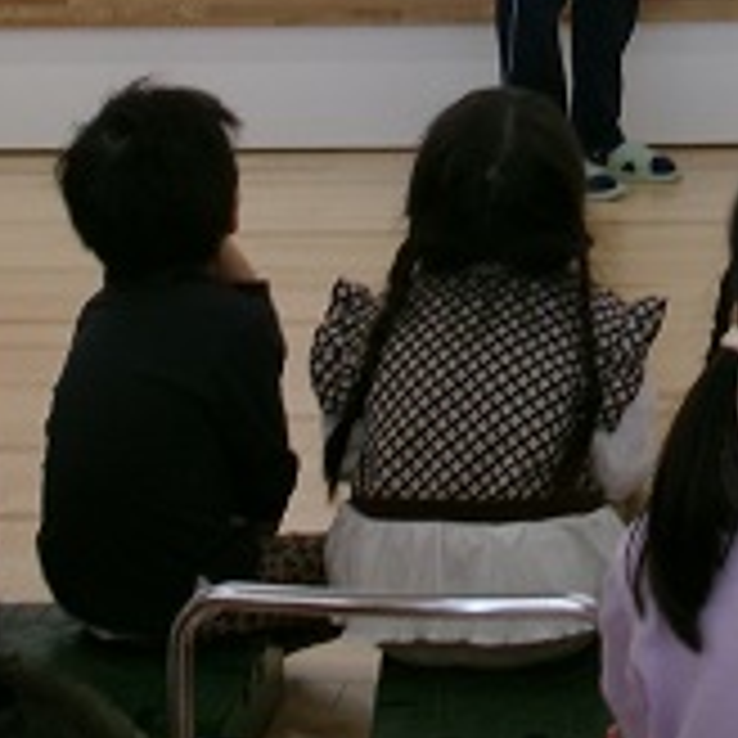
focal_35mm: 139
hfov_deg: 12.2
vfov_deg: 12.2
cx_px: 940
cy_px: -248
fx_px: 3353
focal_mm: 7.8
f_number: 4.7
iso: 156
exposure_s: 1/34
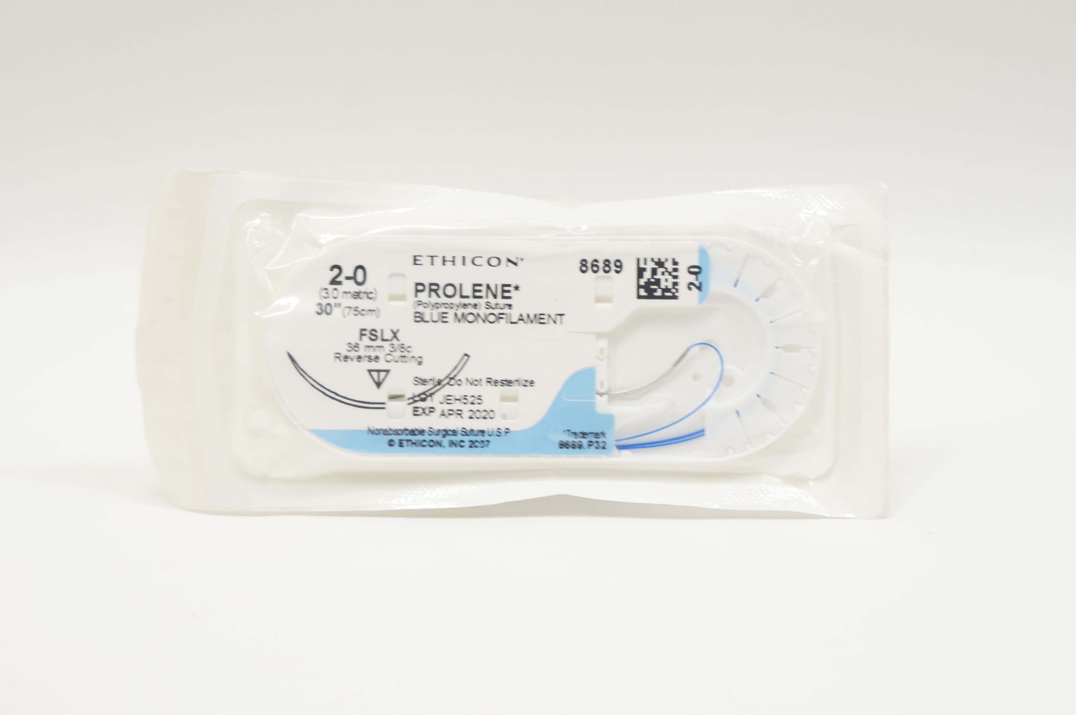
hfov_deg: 30.5
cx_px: 538
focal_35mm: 66
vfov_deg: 20.6
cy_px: 358
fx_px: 1971
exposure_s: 1/50
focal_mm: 44
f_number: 6.3
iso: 400
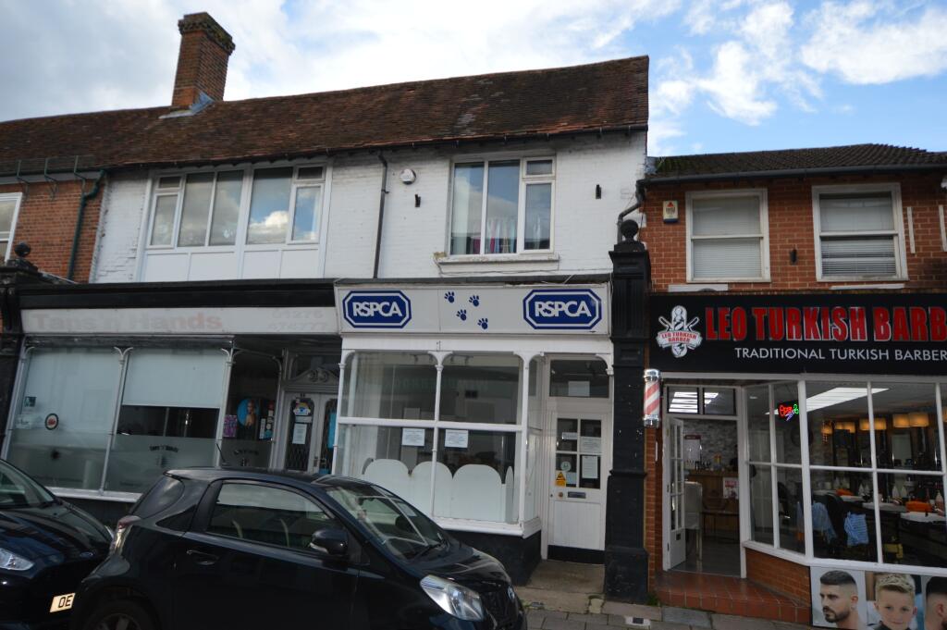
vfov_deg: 53.1
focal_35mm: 24
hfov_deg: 73.8
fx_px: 631
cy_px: 315
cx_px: 474
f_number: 5.6
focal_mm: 16
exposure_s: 1/125
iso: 140
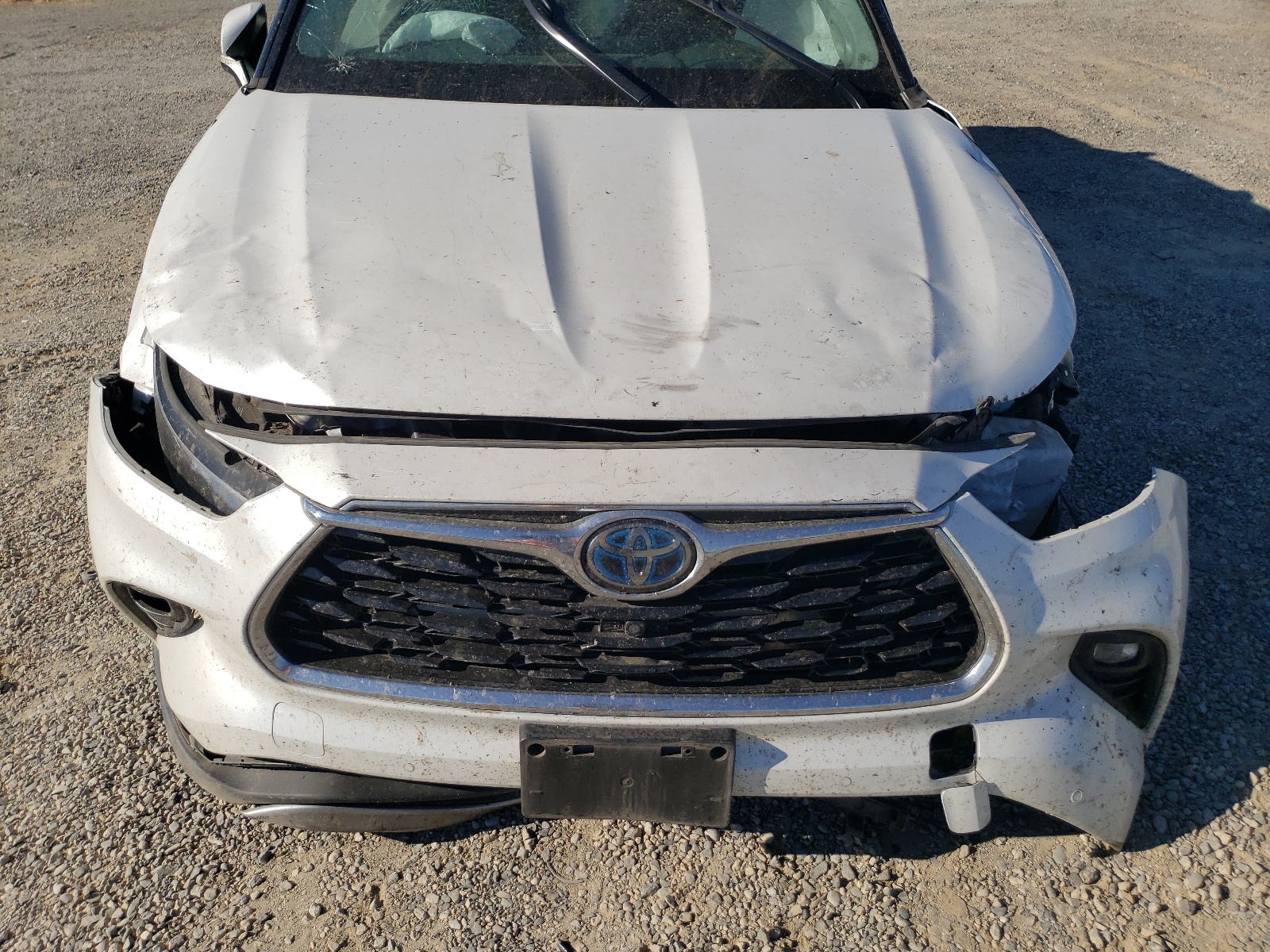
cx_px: 635
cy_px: 476
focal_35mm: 26
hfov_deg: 67.3
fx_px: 954
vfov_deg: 53.1
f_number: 1.5
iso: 50
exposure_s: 1/5000
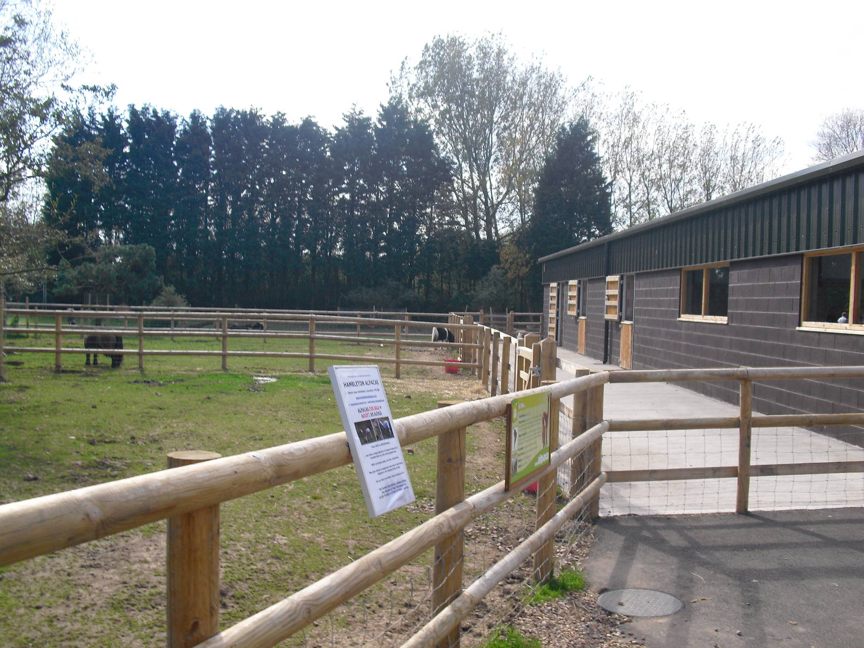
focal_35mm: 36
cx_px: 432
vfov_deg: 39.7
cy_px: 324
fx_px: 899
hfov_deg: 51.4
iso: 100
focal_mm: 6.3
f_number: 7.8
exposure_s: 1/125
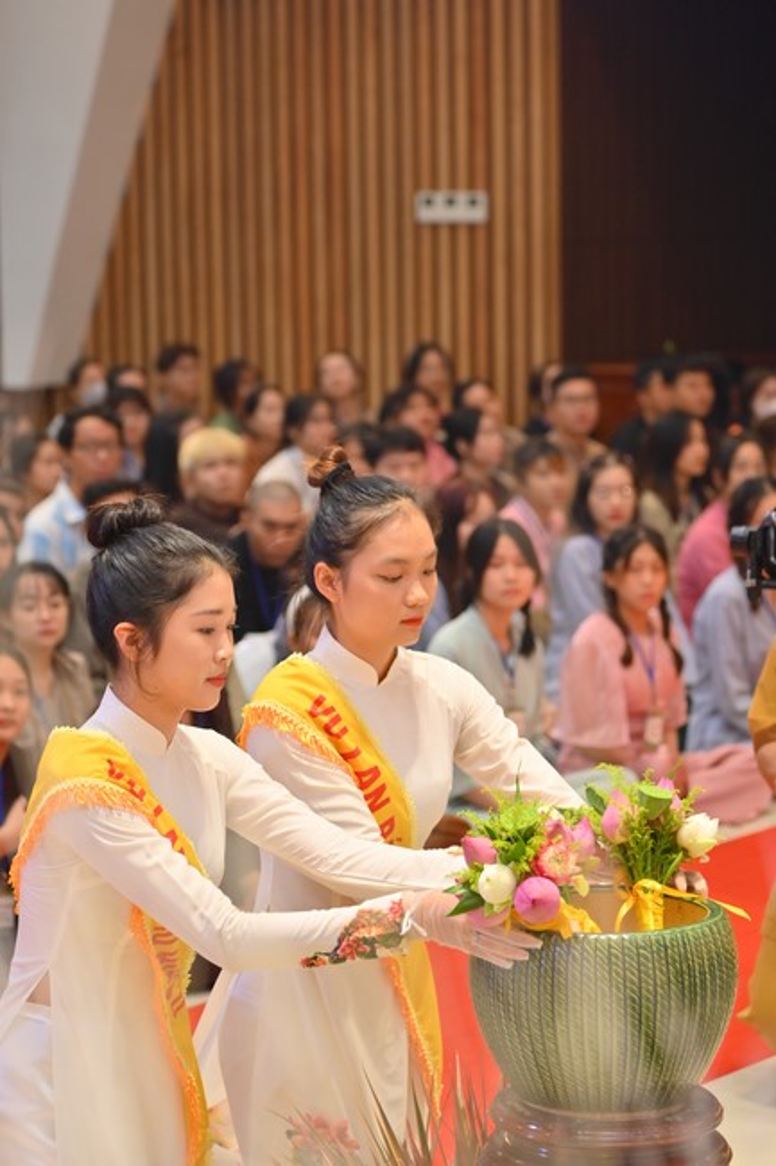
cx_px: 388
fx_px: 3397
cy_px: 583
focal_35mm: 105
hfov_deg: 13.0
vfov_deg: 19.5
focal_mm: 105
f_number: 4.5
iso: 1250
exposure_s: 1/160
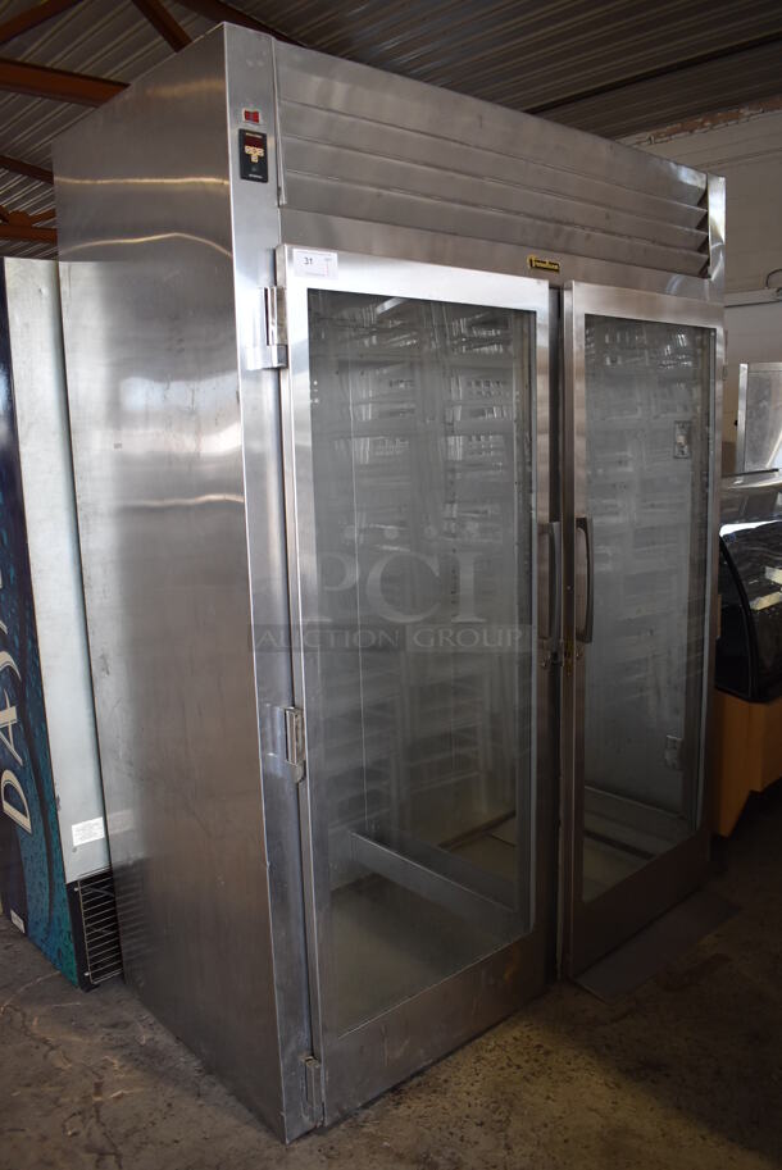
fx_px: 878
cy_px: 585
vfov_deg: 67.3
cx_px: 391
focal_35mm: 27
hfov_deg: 48.0
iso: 800
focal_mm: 18
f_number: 3.5
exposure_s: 1/160
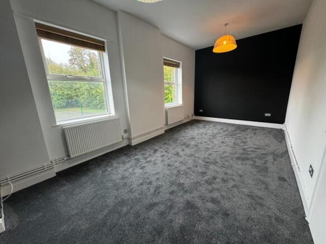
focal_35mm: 14
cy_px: 122
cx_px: 163
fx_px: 132
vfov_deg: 85.7
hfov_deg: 102.1
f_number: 2.2
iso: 320
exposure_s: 1/100
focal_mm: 2.22
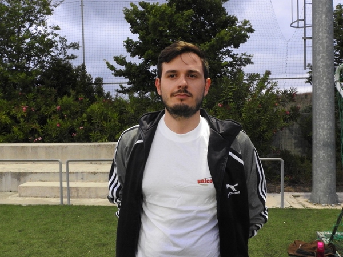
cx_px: 172
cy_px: 128
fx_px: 327
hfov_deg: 55.4
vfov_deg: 42.9
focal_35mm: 33
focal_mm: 5.9
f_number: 6.4
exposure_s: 1/8
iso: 800
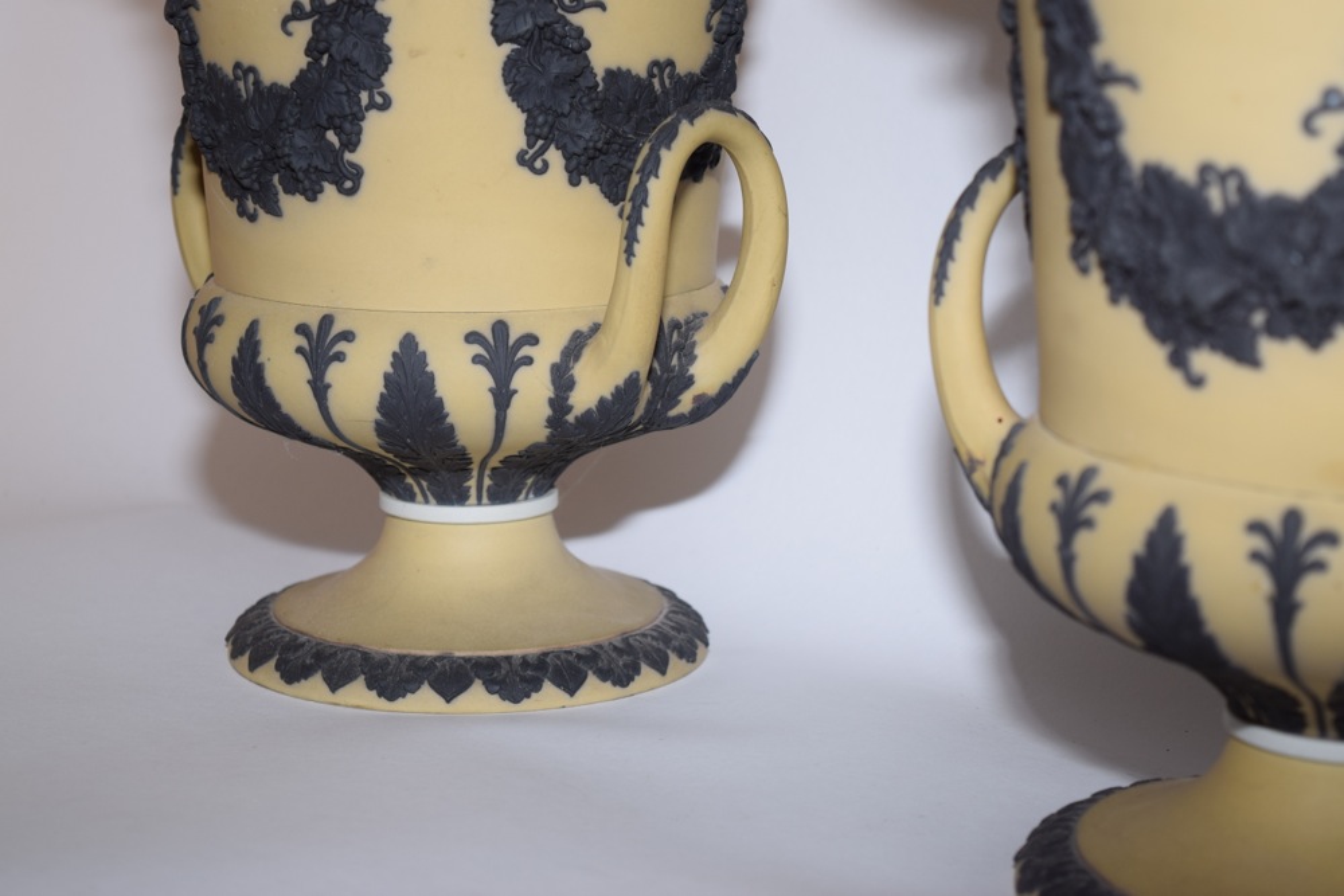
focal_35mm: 82
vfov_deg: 16.6
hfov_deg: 24.6
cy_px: 448
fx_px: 3080
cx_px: 672
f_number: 5.6
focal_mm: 55
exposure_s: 1/60
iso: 320
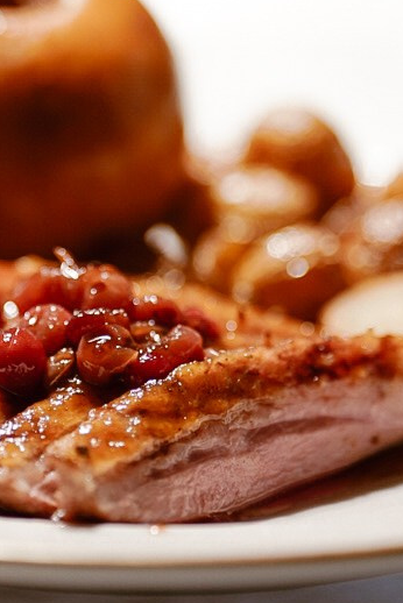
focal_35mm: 421
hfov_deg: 3.3
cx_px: 68
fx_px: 7059
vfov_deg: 4.9
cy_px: 218
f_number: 1.8
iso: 250
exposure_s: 1/160
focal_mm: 135
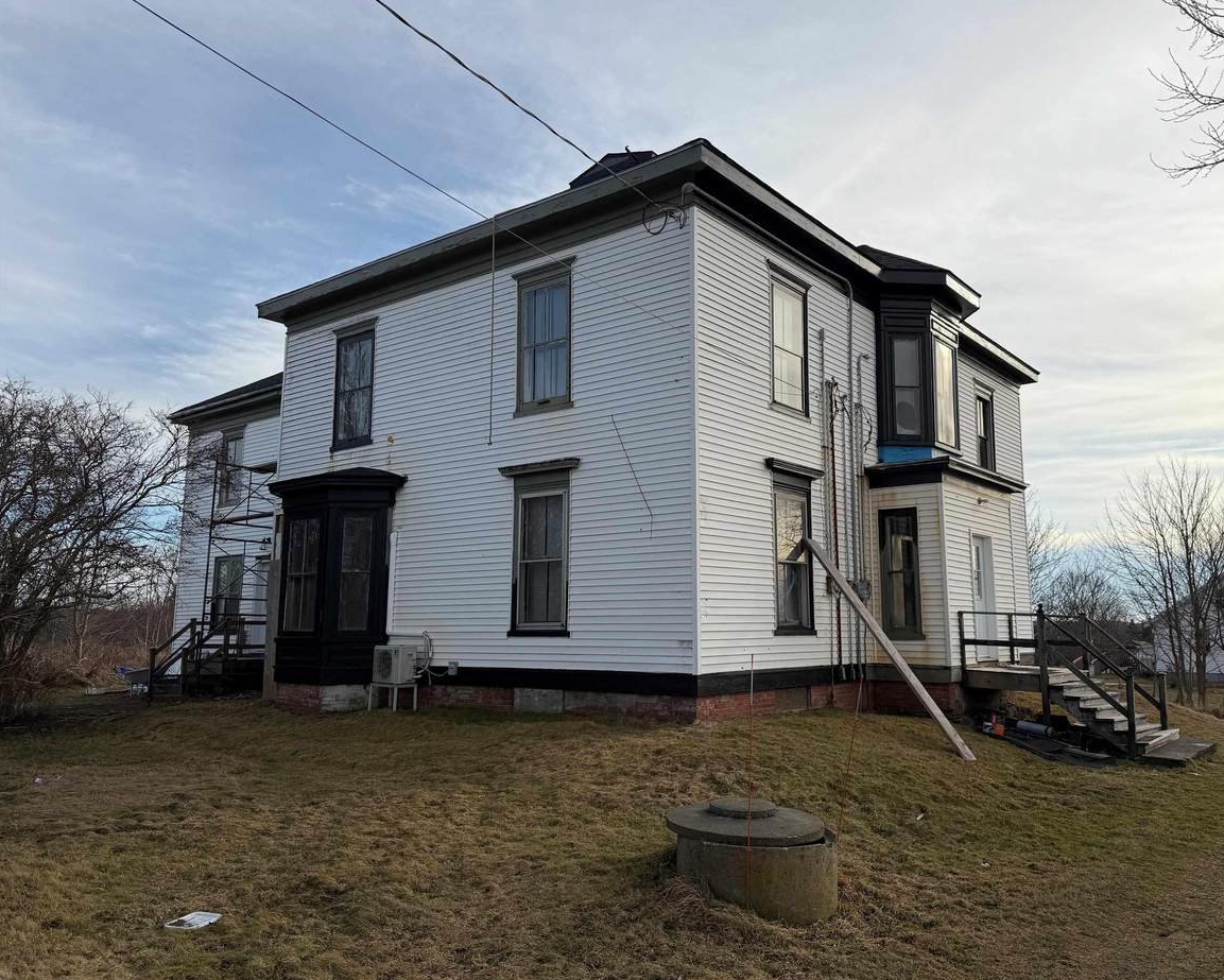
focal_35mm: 26
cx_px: 676
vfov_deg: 55.0
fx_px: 942
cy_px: 485
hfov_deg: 65.8
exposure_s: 1/4405
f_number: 1.78
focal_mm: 6.76
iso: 80
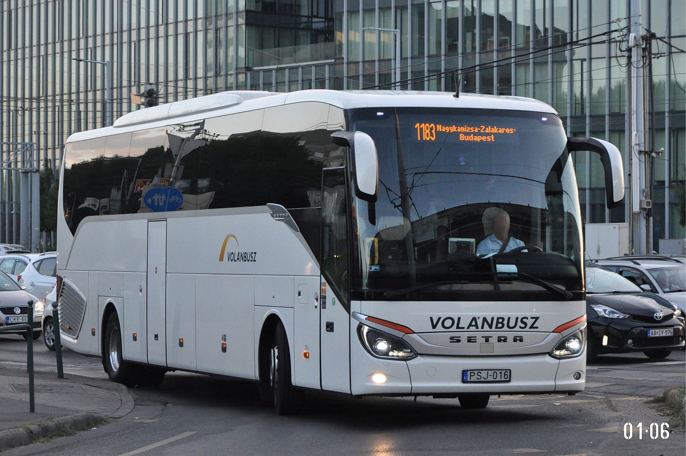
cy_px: 228
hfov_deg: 18.2
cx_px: 343
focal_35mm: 112
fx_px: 2141
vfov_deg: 12.1
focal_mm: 75
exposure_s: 1/400
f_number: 5.3
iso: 1600
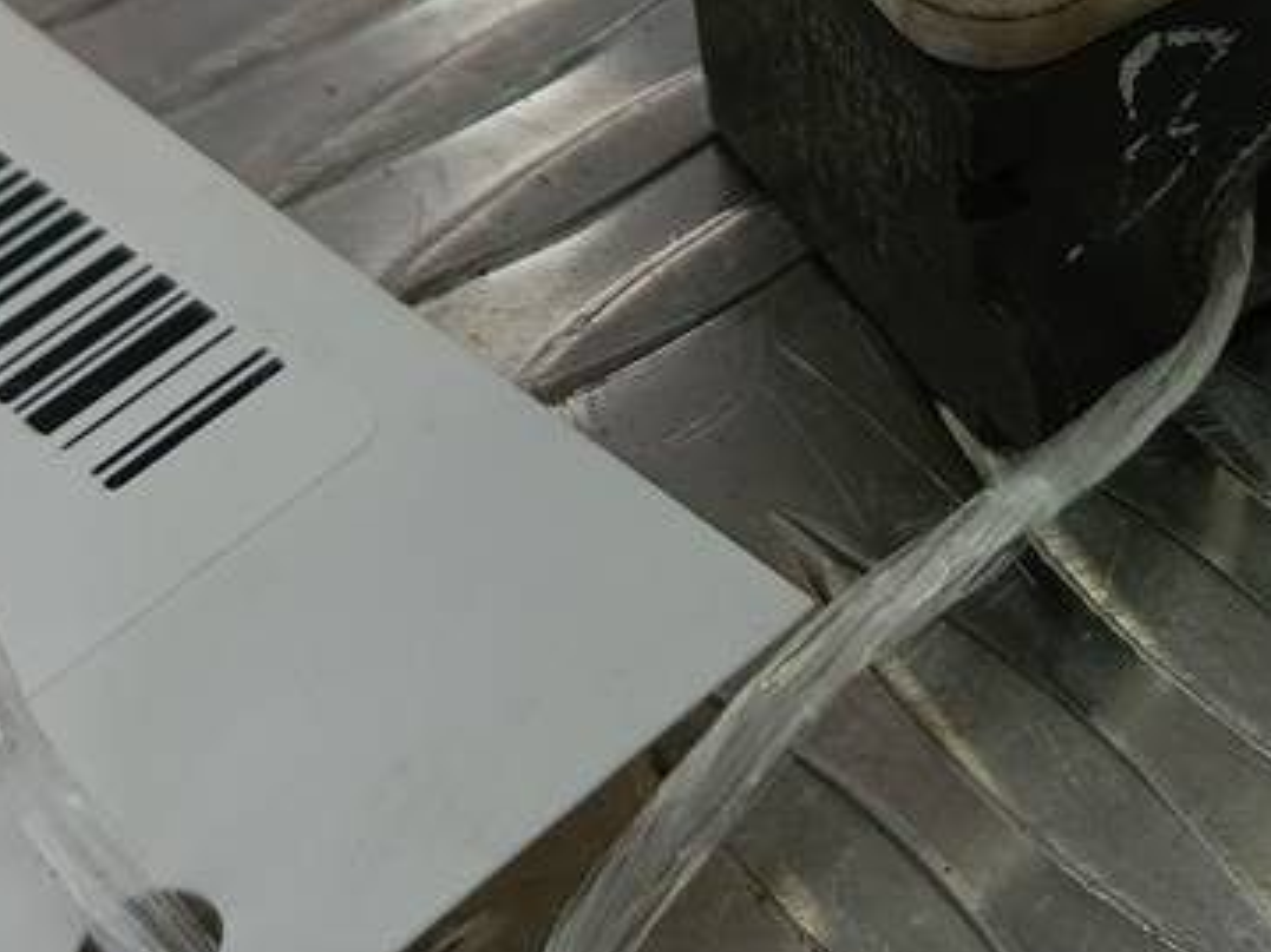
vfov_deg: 18.3
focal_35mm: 77
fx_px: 2826
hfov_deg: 24.9
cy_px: -124
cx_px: 1030
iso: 66
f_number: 1.6
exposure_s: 1/100
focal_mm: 4.11
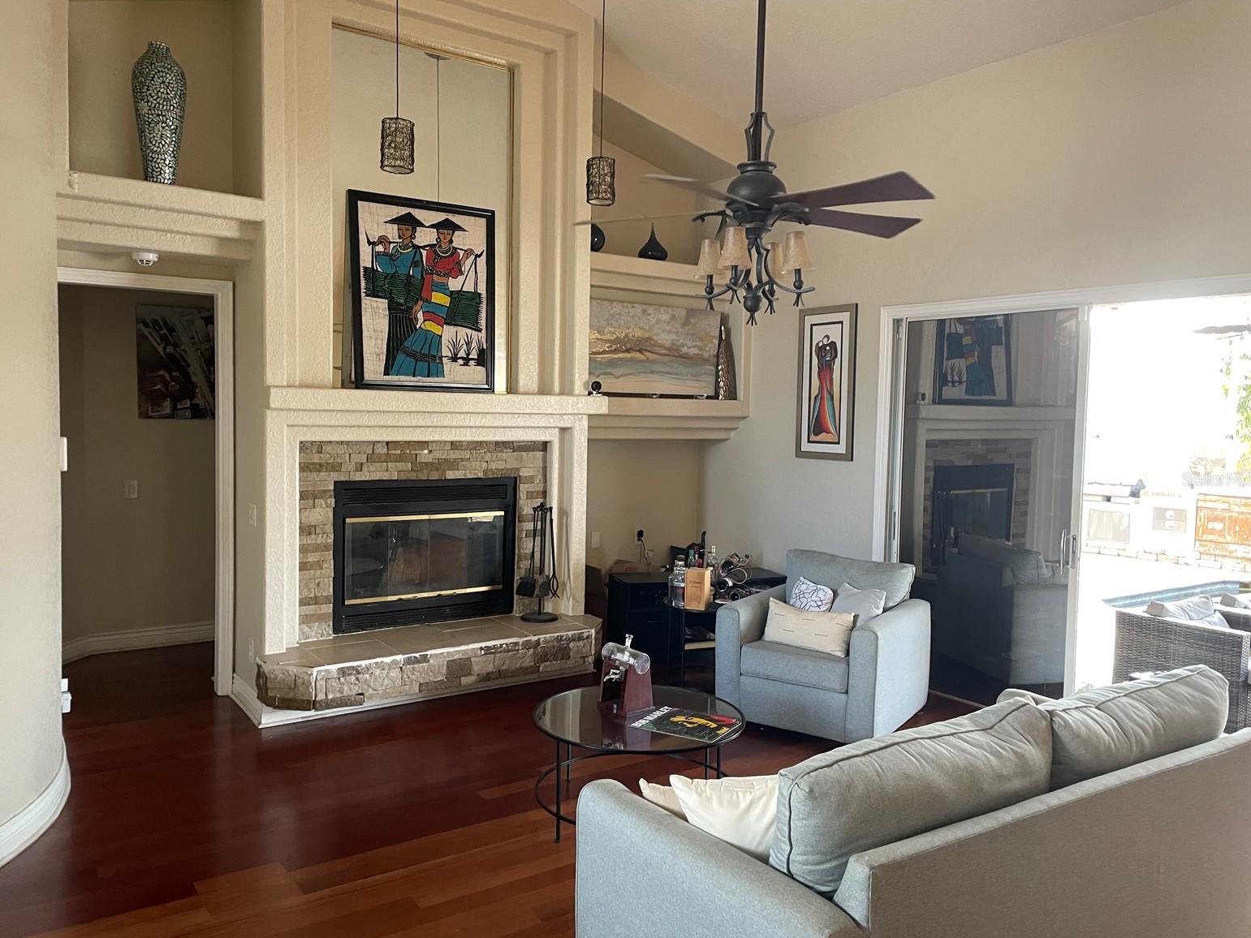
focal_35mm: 27
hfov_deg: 65.3
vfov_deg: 51.4
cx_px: 610
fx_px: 976
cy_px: 479
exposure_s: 1/60
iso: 250
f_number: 1.6
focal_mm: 4.2
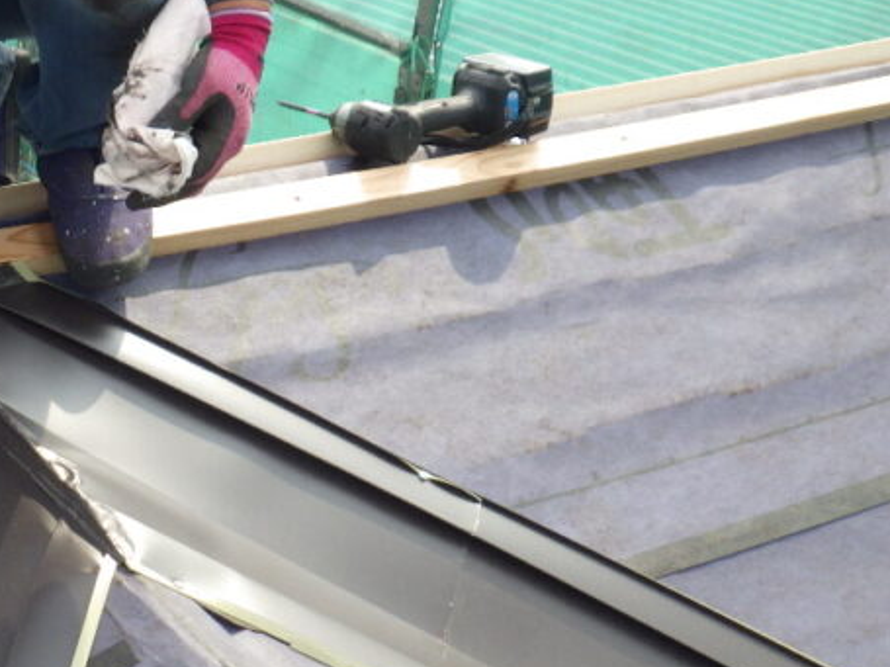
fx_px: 1619
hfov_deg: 28.1
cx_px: -76
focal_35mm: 63
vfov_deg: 23.2
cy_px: 426
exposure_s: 1/400
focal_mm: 5
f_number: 4.2
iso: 125
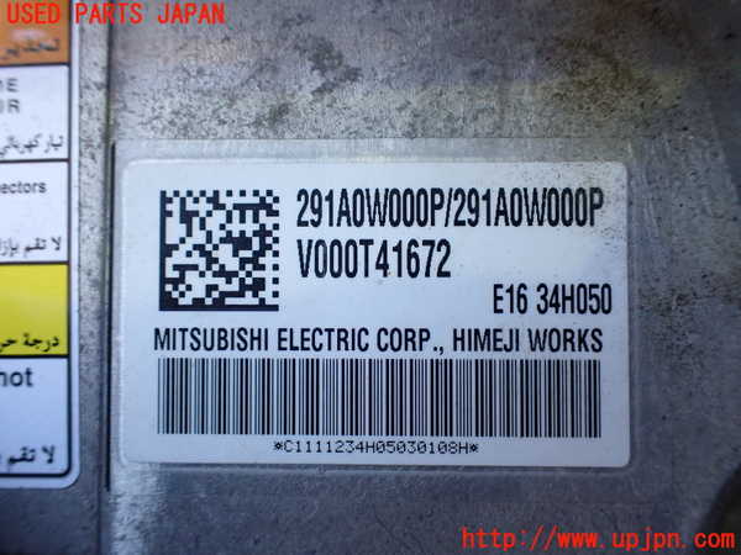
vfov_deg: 46.8
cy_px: 278
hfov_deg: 60.0
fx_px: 642
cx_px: 370
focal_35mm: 30
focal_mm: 5.4
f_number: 2.3
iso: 400
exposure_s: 1/125
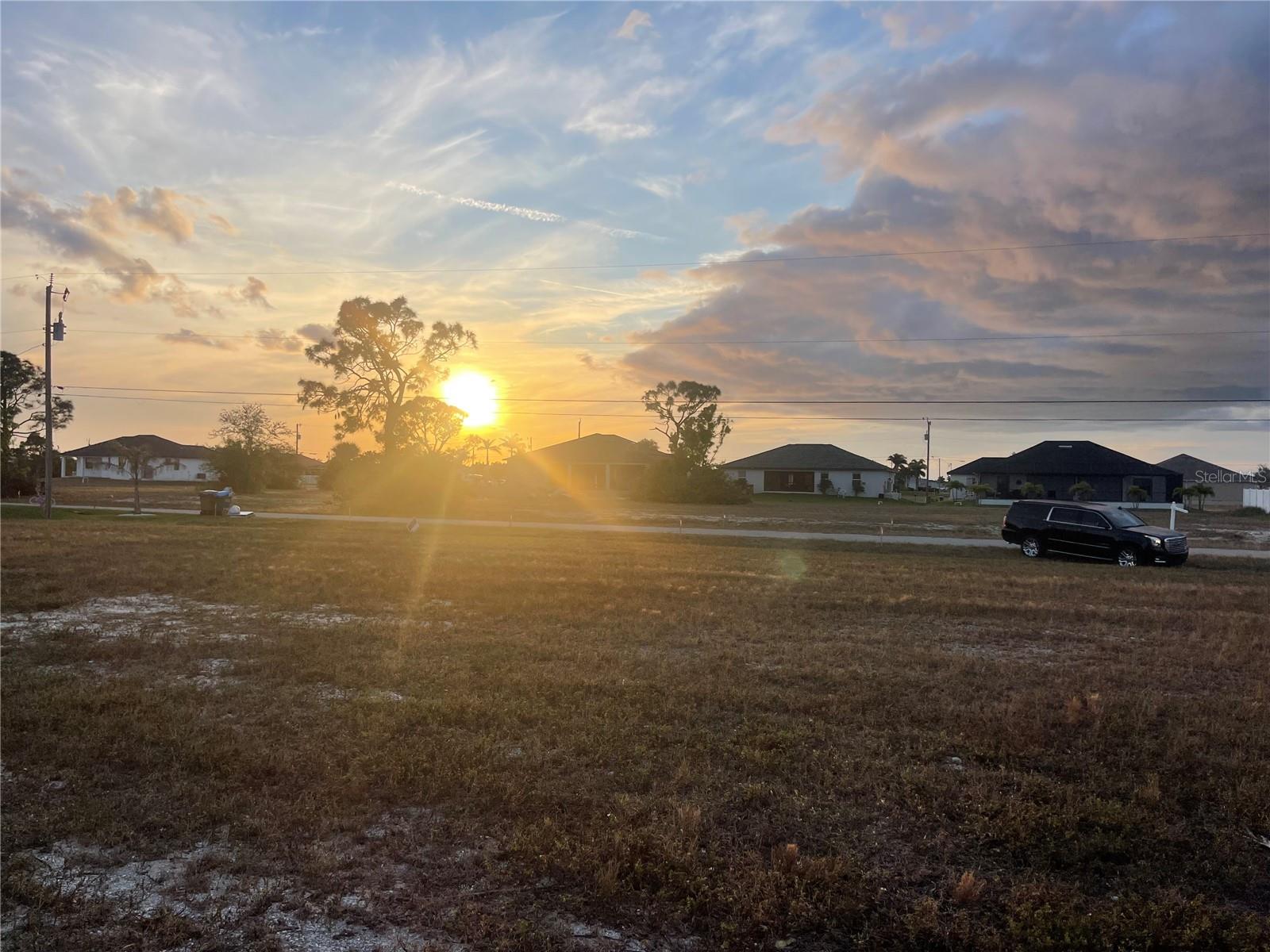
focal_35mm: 25
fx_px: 917
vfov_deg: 54.9
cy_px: 476
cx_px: 635
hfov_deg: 69.4
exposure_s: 1/2857
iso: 32
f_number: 1.6
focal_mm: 5.1
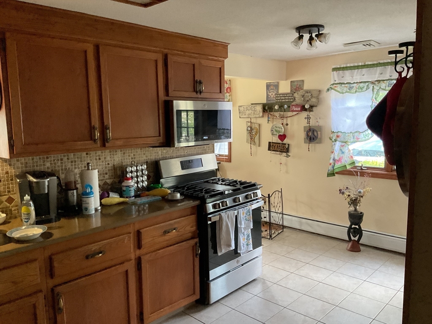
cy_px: 162
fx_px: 362
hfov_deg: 61.7
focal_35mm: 29
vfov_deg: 48.2
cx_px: 216
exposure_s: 1/60
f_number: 1.8
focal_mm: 3
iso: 250
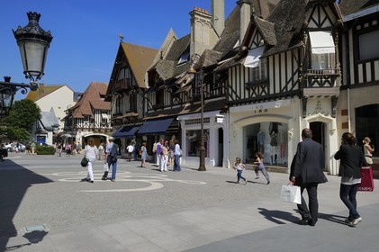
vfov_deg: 46.3
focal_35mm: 28
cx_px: 190
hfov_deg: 65.5
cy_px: 126
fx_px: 295
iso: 200
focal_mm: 28
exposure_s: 1/200
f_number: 16
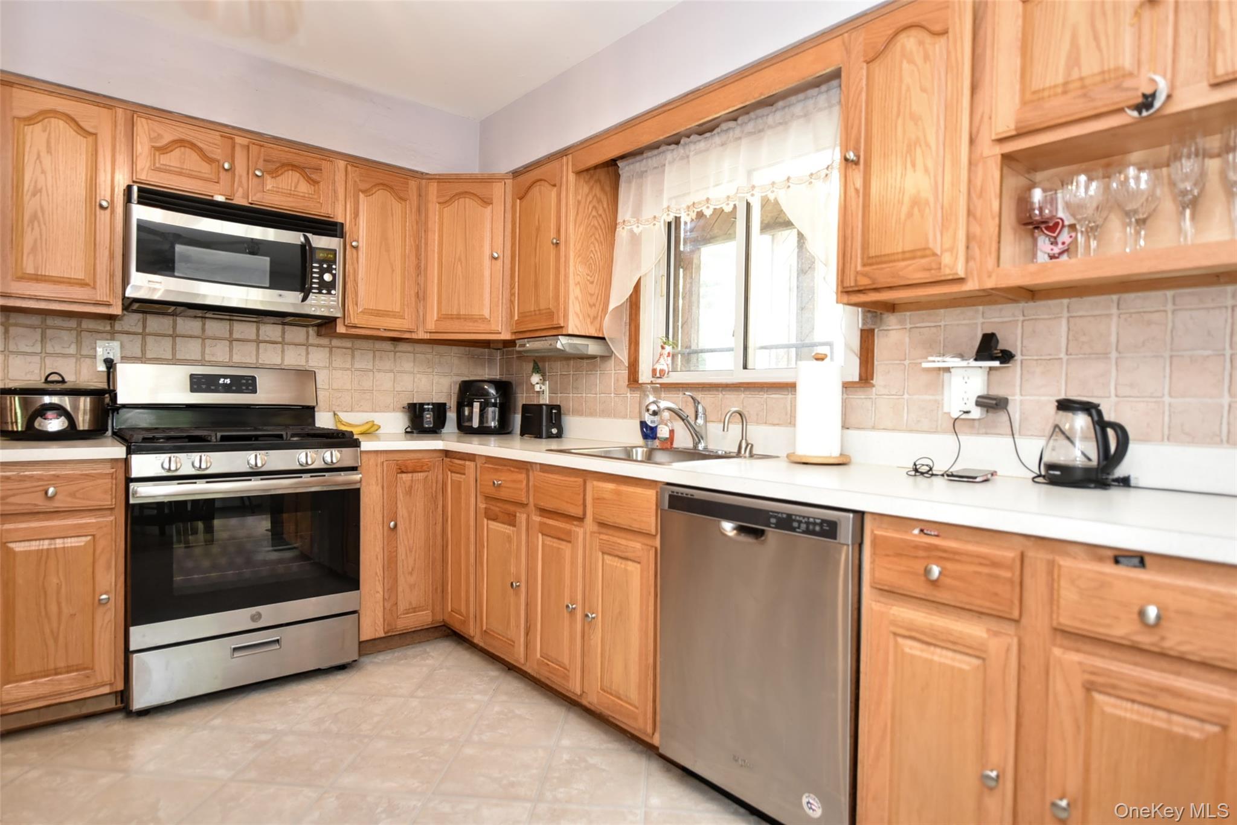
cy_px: 412
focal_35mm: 20
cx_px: 618
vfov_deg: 61.9
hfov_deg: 84.0
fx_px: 687
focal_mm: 20
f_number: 2.8
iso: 1000
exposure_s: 1/60
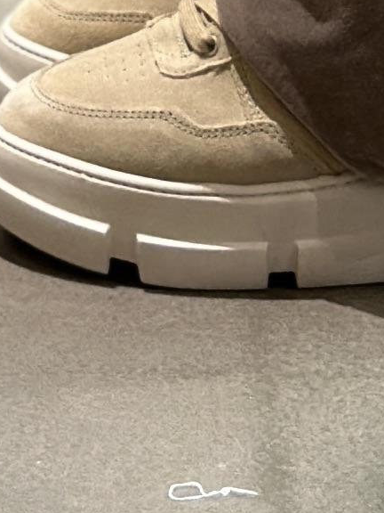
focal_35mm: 336
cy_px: -1266
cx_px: 38
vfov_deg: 5.4
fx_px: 4970
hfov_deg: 4.4
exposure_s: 1/50
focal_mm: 6.86
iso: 80
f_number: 1.78
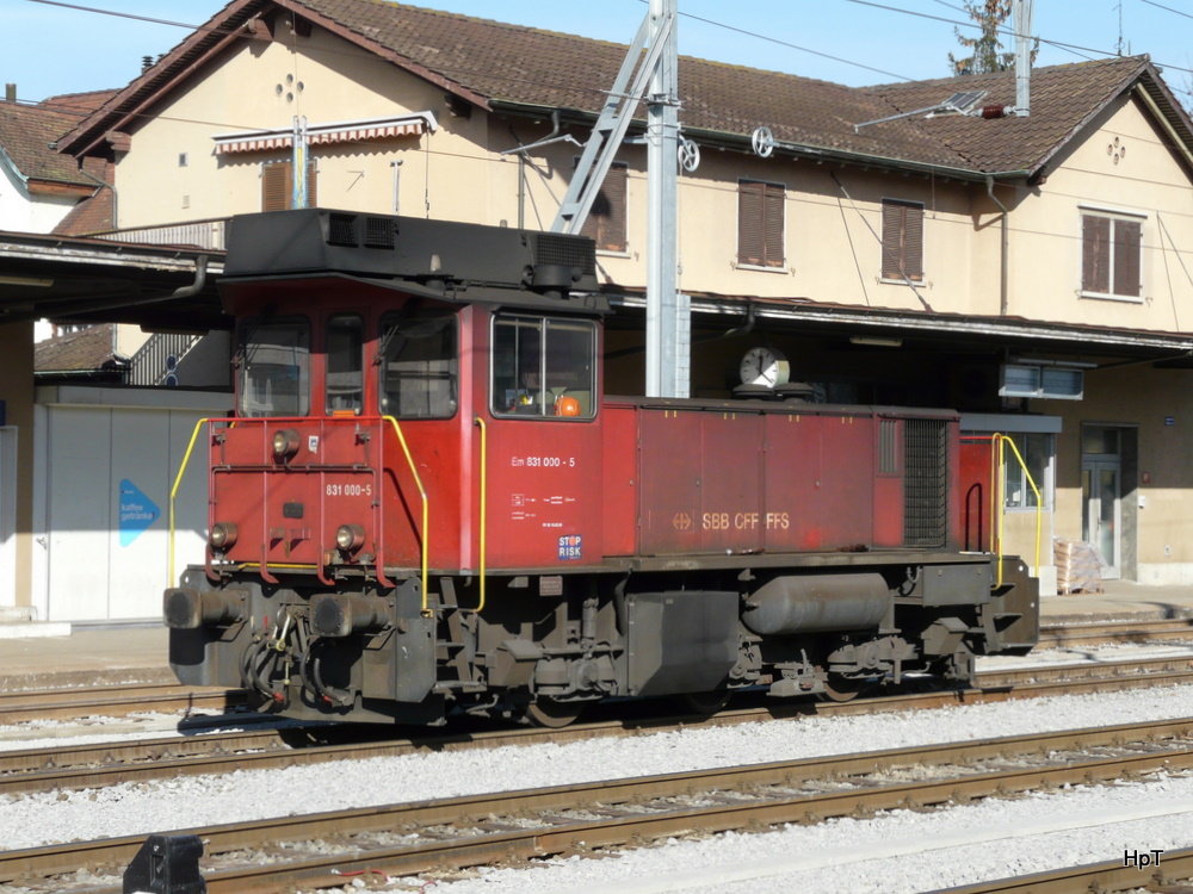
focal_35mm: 81
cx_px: 596
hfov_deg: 24.1
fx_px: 2792
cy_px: 447
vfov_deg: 18.2
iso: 100
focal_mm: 13.3
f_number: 5.6
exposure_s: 1/320
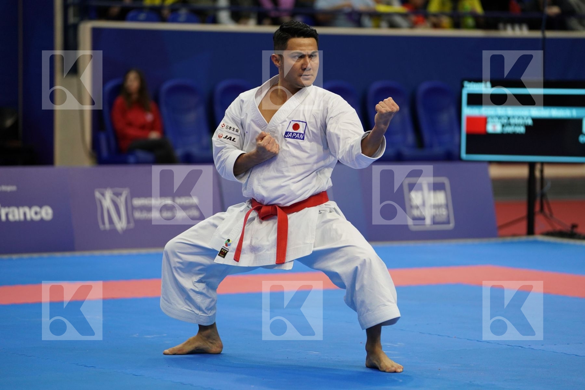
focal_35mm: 156
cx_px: 292
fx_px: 2535
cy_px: 195
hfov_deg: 13.2
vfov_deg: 8.8
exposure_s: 1/500
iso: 1600
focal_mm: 156
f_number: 2.8
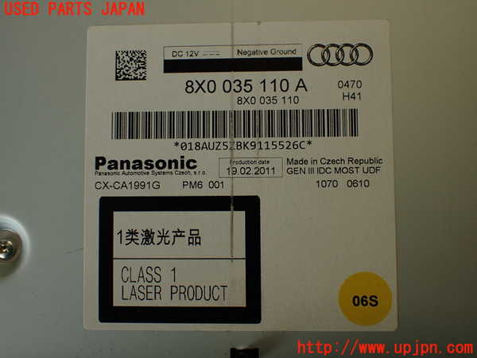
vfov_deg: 44.2
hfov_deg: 56.8
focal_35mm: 32
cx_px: 238
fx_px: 441
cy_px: 179
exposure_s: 1/100
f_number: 2.4
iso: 100
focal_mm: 5.79
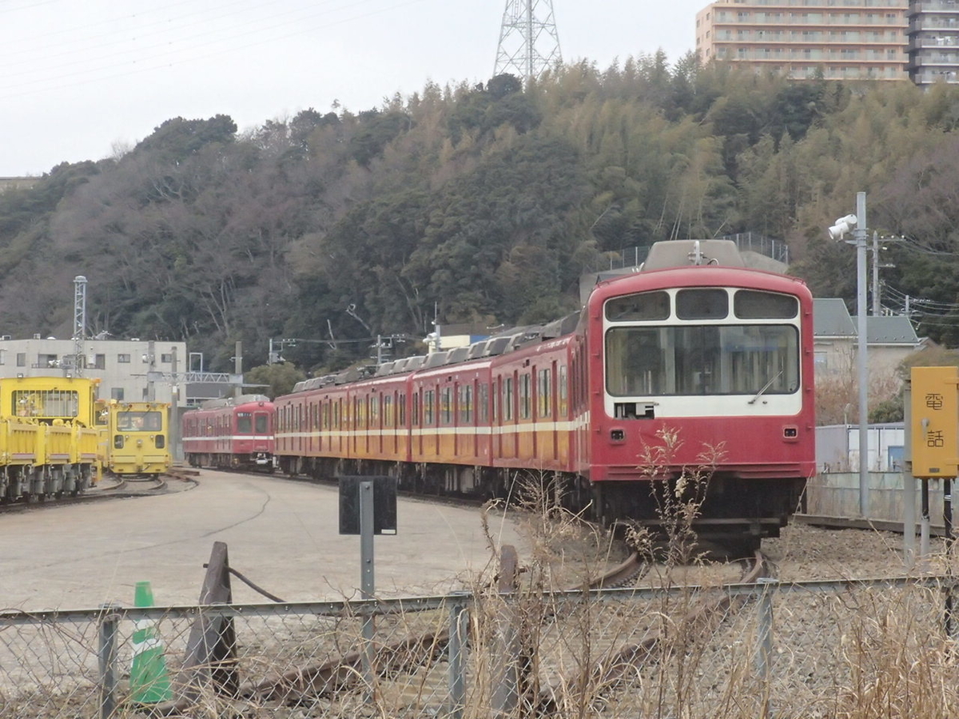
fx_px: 3629
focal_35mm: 131
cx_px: 480
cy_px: 360
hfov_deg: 15.1
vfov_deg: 11.3
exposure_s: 1/640
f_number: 5.8
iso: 800
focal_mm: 23.2
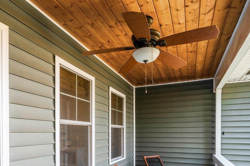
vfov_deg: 48.2
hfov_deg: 71.5
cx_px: 115
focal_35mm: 25
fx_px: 173
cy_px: 134
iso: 800
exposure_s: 1/100
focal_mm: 14
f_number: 6.3
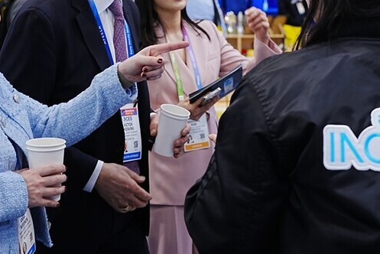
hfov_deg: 24.5
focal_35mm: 83
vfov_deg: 16.3
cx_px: 178
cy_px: 47
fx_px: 877
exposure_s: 1/160
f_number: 4.5
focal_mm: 43
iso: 500
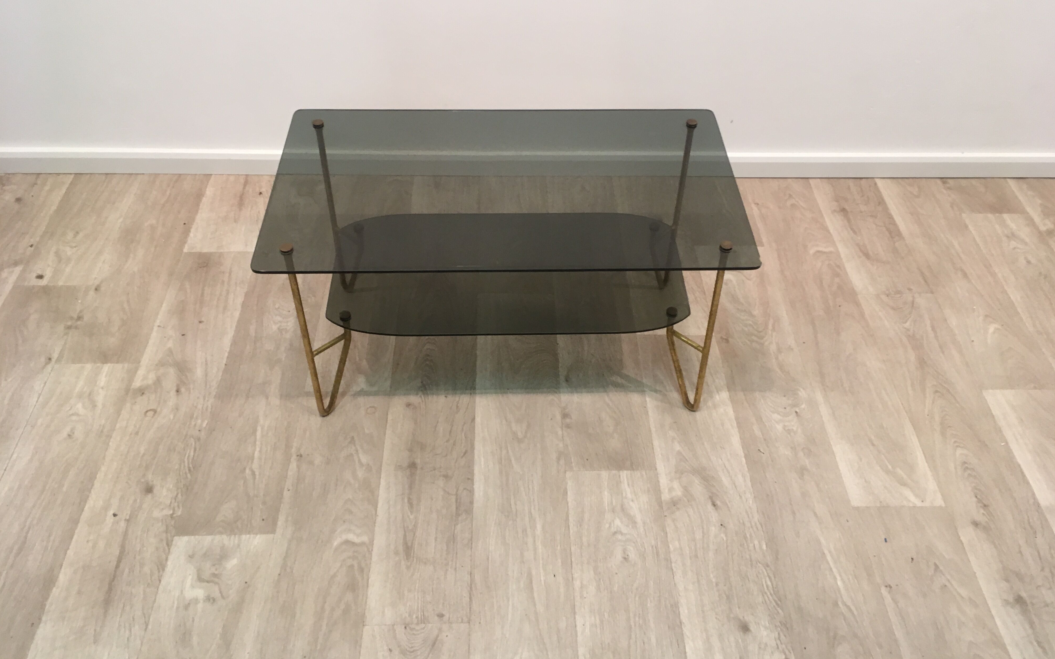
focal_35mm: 31
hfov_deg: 61.2
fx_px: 891
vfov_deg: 40.4
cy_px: 264
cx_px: 526
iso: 100
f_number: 2.2
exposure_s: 1/33
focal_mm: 4.15
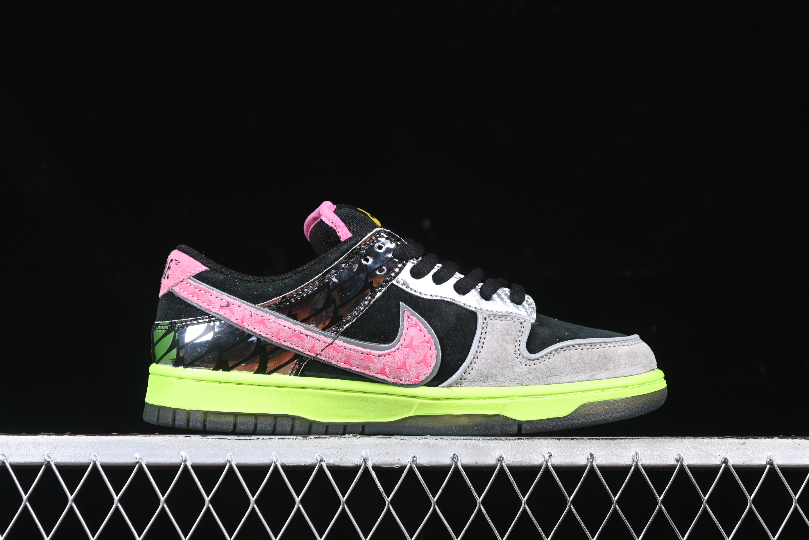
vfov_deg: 18.2
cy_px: 270
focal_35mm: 75
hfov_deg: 27.0
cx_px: 404
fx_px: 1685
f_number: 6.3
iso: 160
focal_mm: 50
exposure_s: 1/60
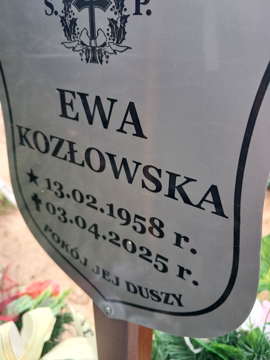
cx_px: 135
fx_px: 281
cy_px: 180
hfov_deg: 51.4
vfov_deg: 65.3
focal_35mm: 27
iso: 50
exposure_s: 1/100
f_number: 1.8
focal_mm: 4
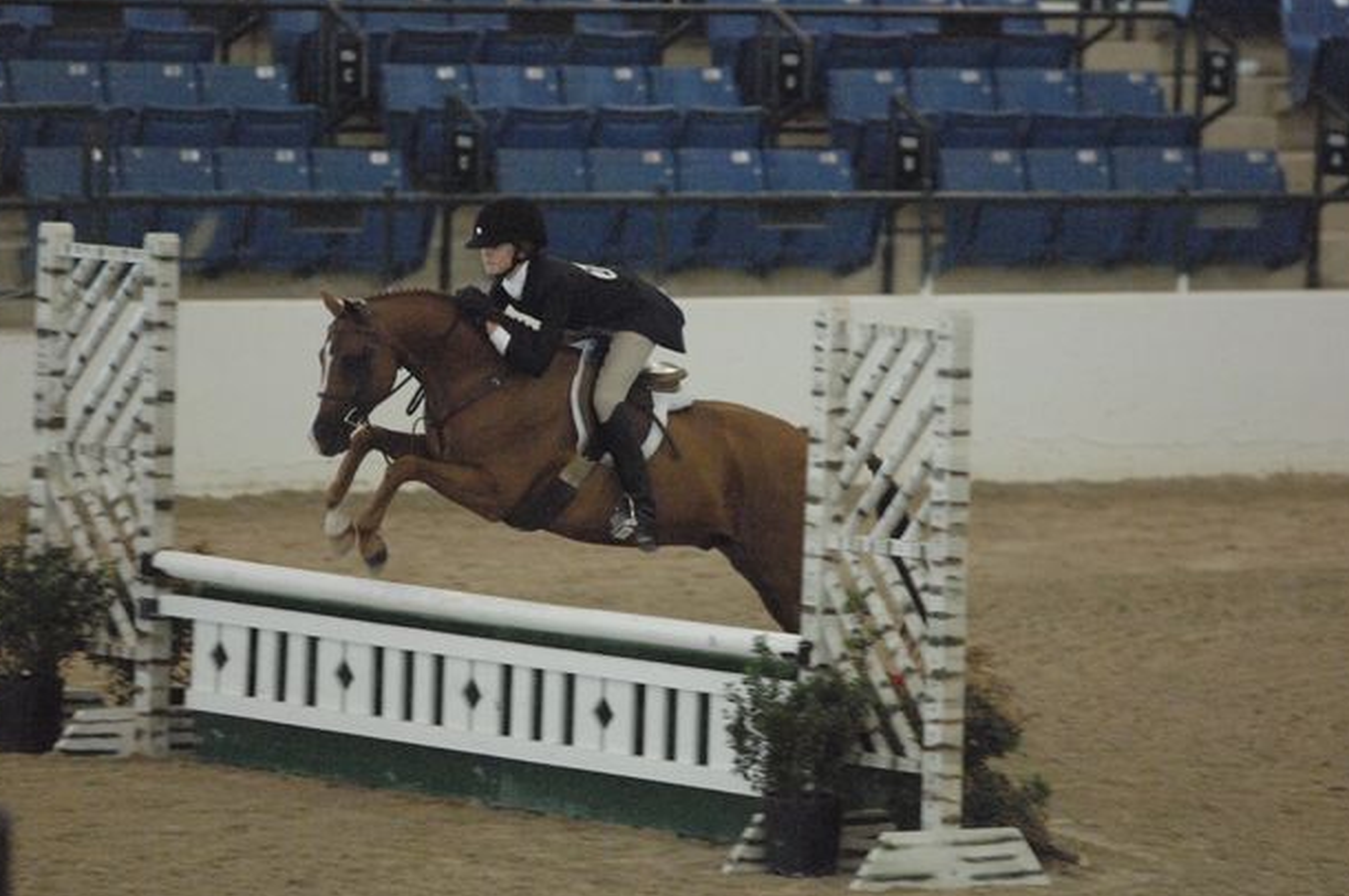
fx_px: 11754
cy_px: 447
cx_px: 673
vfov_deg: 4.4
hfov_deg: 6.6
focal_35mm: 314
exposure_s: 1/320
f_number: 2.8
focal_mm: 200
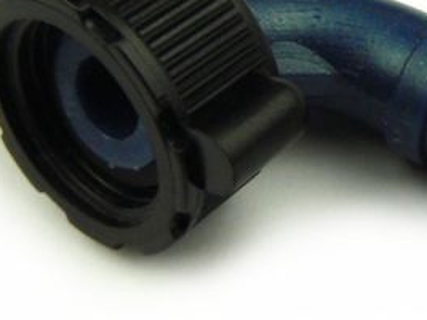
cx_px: 323
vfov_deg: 13.7
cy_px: 109
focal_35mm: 108
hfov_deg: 18.1
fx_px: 1332
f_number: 5.6
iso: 80
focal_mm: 6
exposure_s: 1/125
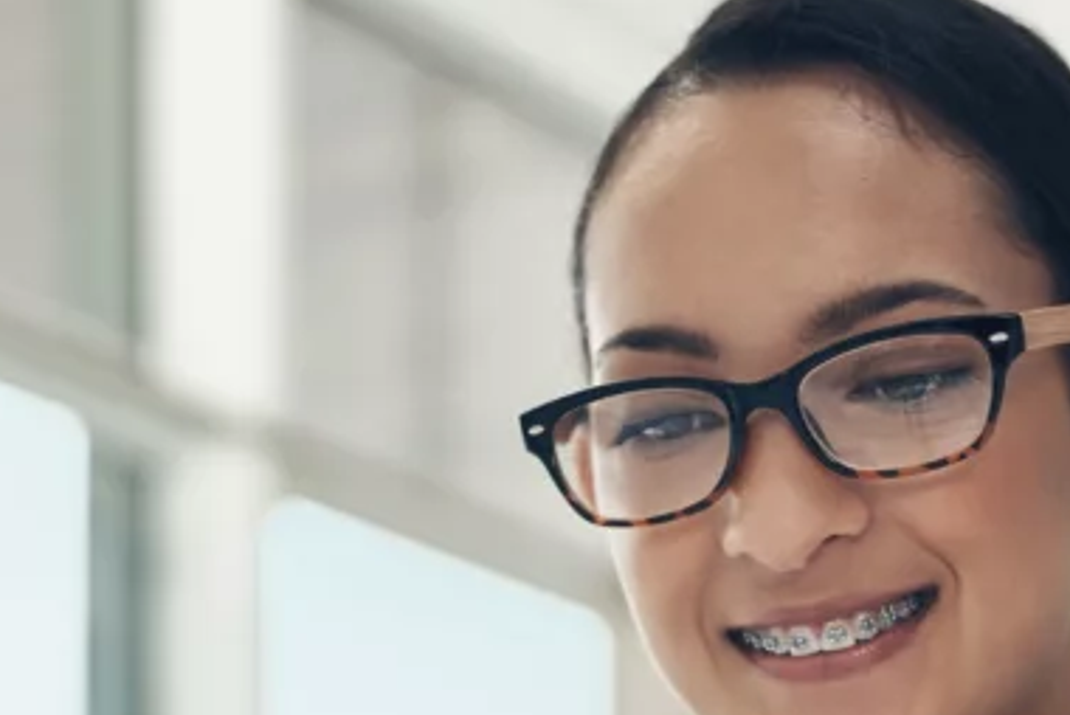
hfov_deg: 13.0
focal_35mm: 158
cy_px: 1008
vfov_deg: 8.5
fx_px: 4700
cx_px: 558
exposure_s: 1/500
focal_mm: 50
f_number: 2.2
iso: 320
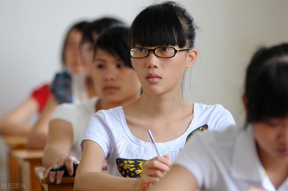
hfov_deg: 8.1
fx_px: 2038
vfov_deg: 5.4
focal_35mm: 255
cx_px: 144
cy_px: 96
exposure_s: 1/250
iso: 500
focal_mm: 170
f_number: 2.8
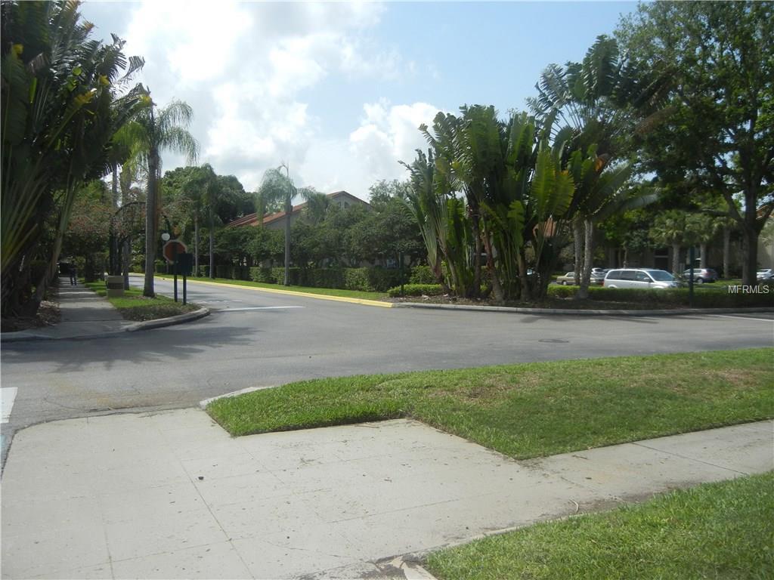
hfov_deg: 60.0
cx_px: 387
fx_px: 671
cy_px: 290
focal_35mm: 30
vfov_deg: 46.8
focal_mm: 5.4
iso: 160
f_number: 7
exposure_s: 1/390
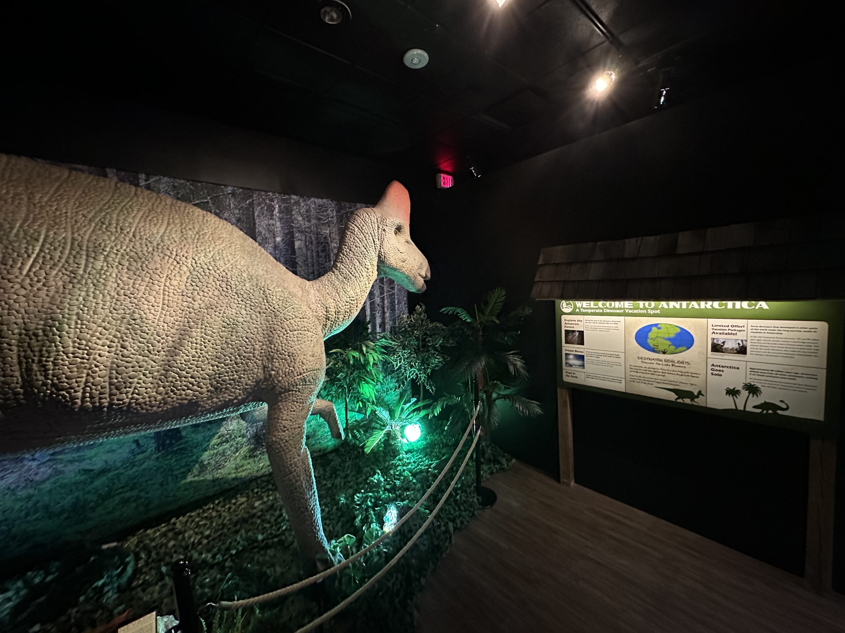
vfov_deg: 85.7
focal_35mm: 14
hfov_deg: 102.1
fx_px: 342
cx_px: 422
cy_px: 316
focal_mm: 2.22
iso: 1250
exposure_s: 1/40
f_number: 2.2
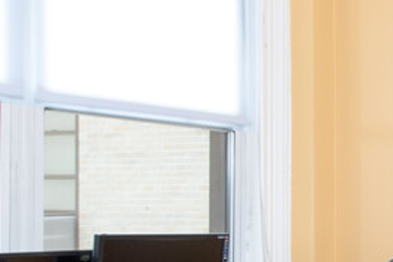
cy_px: 244
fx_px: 982
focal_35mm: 90
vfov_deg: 15.0
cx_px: 634
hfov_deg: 19.0
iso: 200
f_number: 11
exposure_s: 1/5
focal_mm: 16
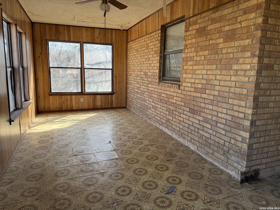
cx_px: 140
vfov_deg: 56.8
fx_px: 194
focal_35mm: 24
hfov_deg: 71.6
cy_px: 105
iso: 100
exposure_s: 1/302
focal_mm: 6.76
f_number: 1.78
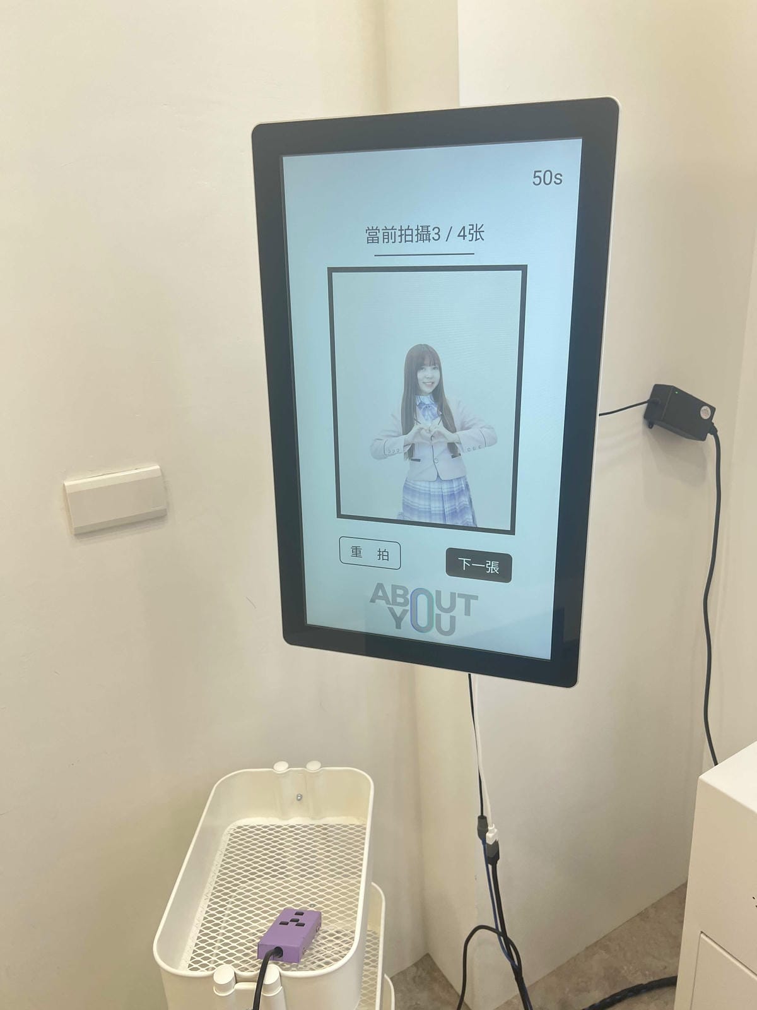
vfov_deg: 67.3
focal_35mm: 26
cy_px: 505
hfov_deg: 53.1
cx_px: 378
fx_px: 758
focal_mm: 5.7
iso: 80
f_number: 1.5
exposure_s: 1/120
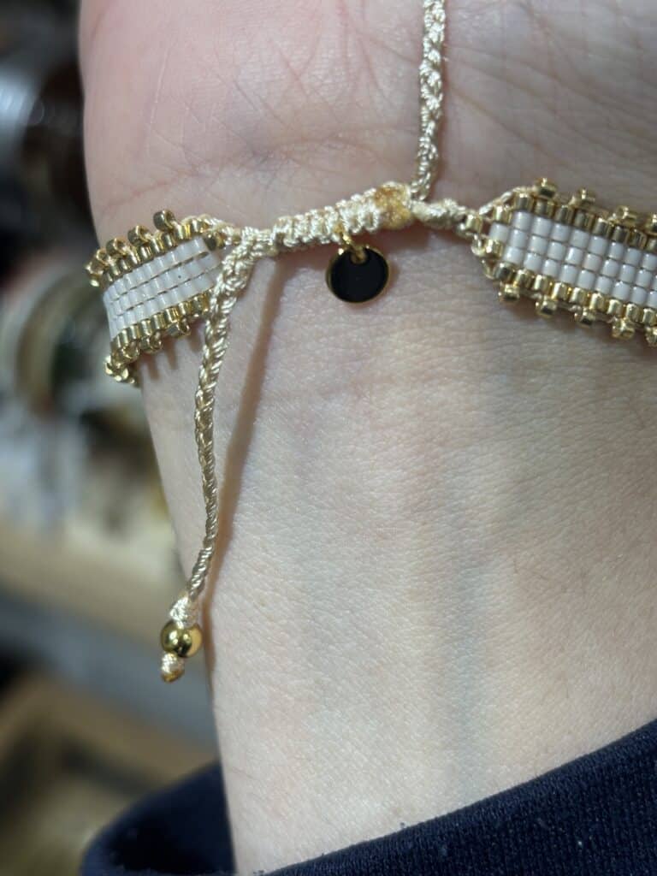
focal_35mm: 52
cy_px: 438
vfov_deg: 36.8
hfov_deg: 28.0
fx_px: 1316
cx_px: 328
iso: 50
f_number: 1.6
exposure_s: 1/100
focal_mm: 5.96
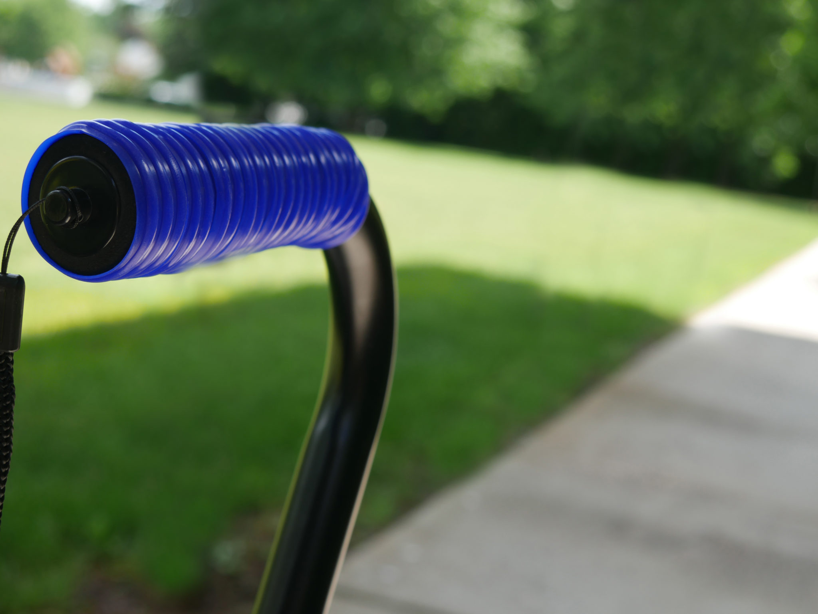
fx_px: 1466
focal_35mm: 62
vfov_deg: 23.7
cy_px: 307
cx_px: 409
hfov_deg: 31.2
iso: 200
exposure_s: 1/125
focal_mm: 31
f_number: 6.3
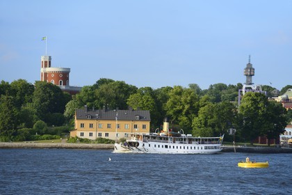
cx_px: 146
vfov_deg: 6.9
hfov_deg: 10.3
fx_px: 1622
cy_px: 98
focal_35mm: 200
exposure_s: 1/400
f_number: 6.3
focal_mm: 200
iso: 200
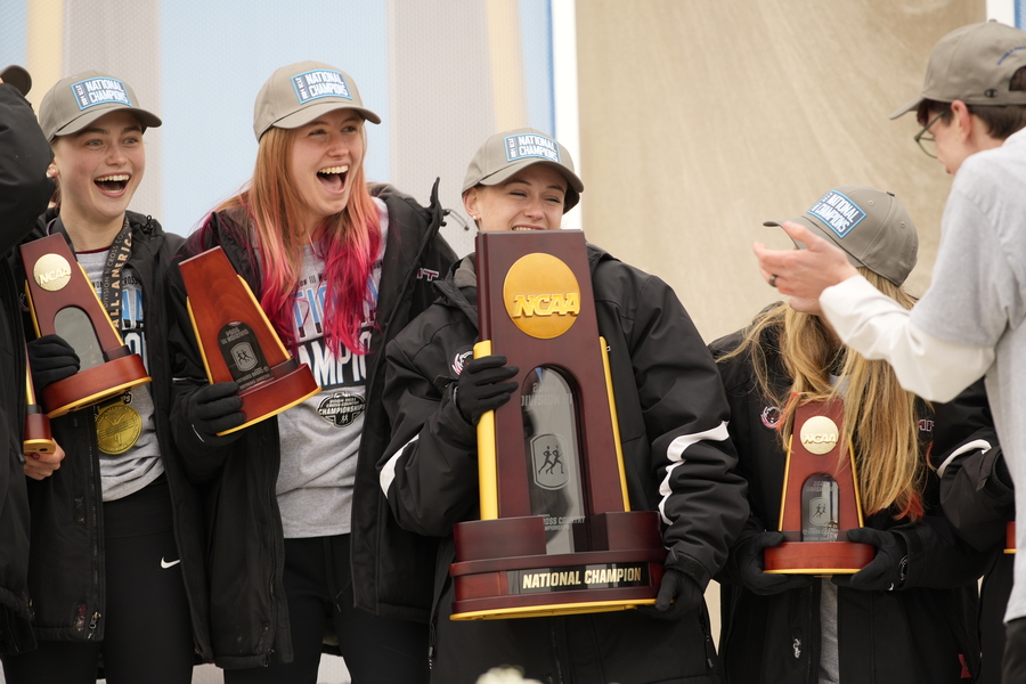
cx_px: 513
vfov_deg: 6.9
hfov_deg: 10.3
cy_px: 342
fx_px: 5700
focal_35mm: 200
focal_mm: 200
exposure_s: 1/250
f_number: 4
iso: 400
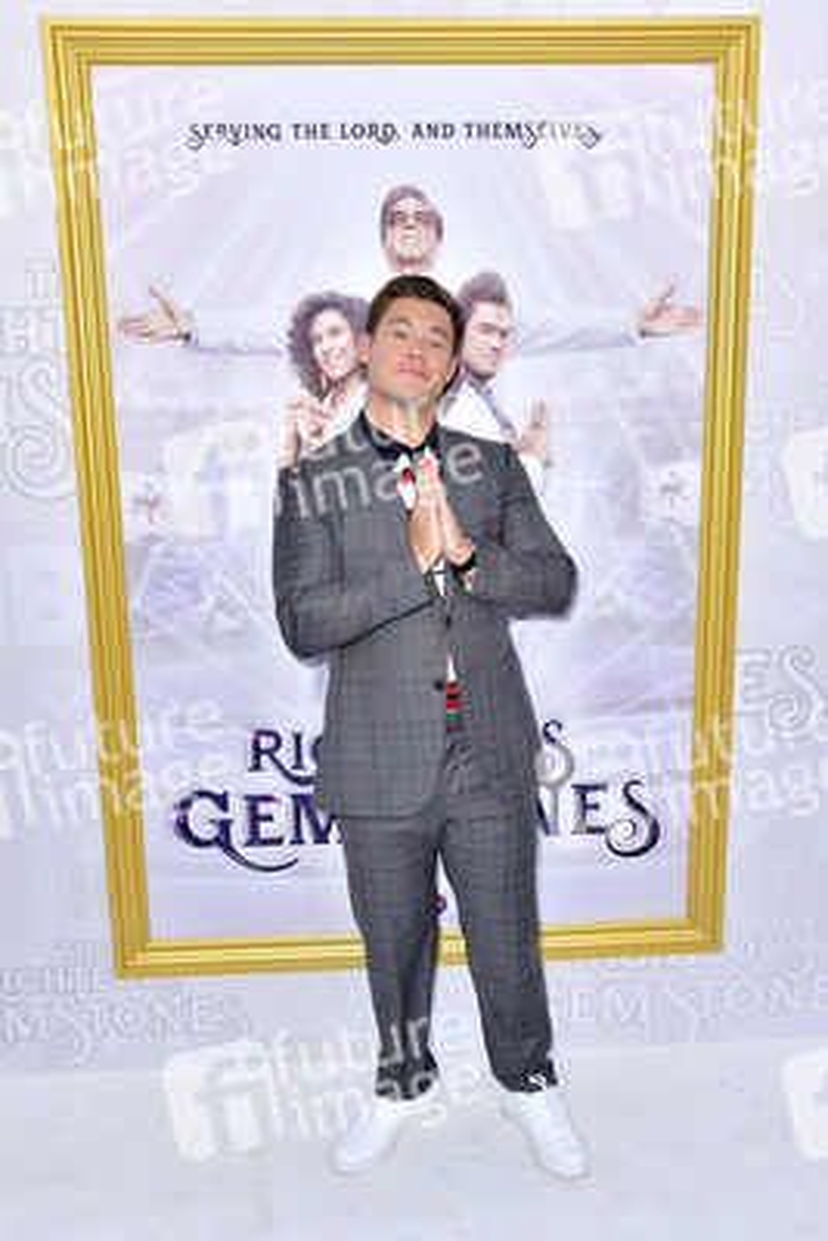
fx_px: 1172
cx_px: 414
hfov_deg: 38.9
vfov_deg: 55.8
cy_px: 620
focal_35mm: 34
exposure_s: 1/250
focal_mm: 34
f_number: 7.1
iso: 320
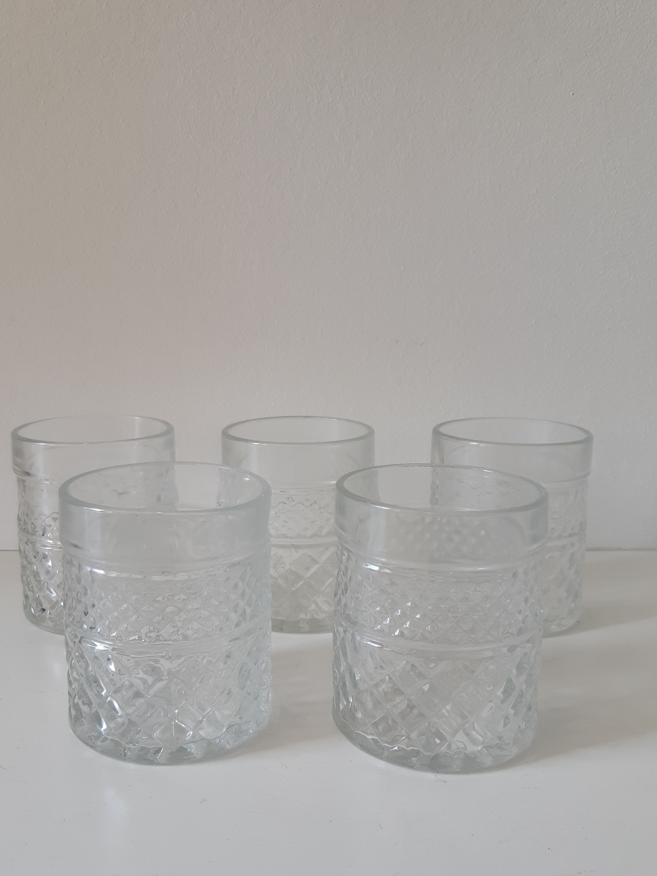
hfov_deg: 44.1
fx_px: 810
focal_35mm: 32
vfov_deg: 56.7
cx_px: 305
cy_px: 474
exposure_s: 1/100
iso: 40
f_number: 1.7
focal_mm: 3.93
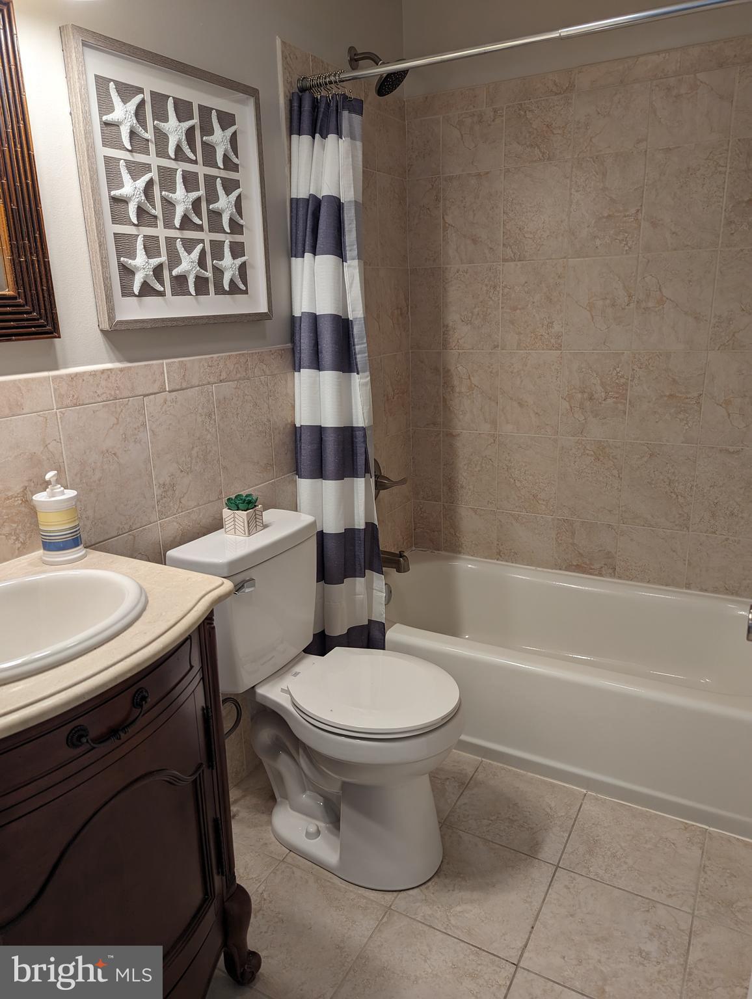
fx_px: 694
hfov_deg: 56.9
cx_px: 376
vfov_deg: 71.5
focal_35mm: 24
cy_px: 500
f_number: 1.85
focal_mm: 6.81
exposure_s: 1/40
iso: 54
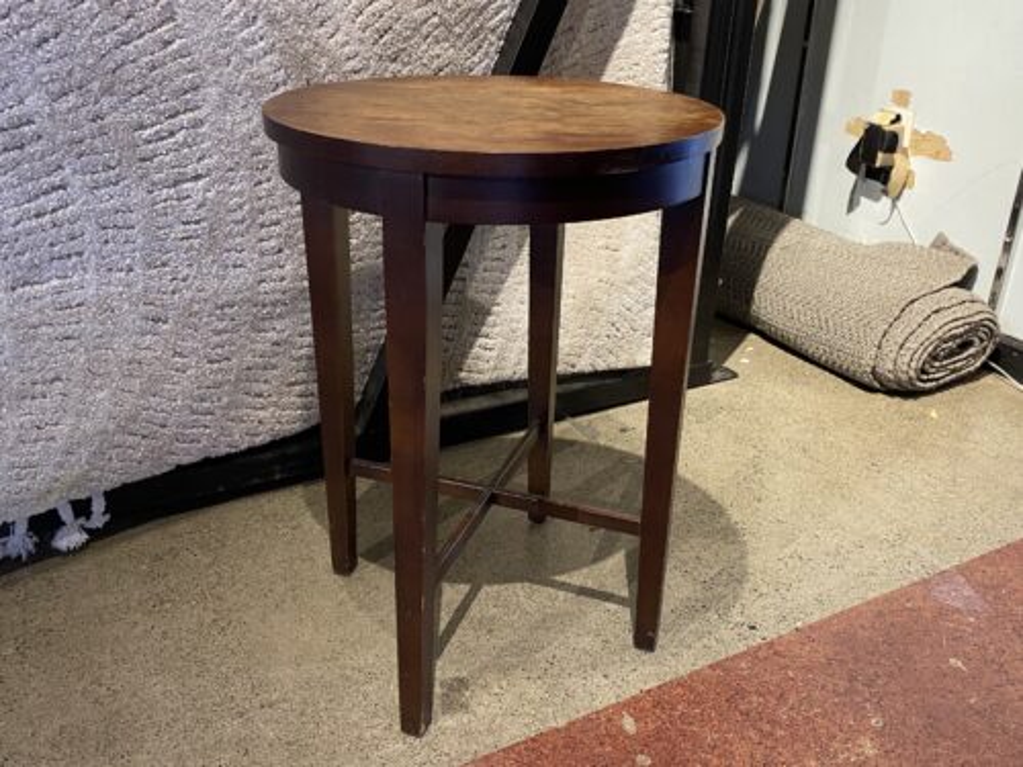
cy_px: 384
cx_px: 512
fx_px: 768
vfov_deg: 53.1
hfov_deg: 67.3
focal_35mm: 26
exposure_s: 1/60
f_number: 1.8
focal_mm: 4.25
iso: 250
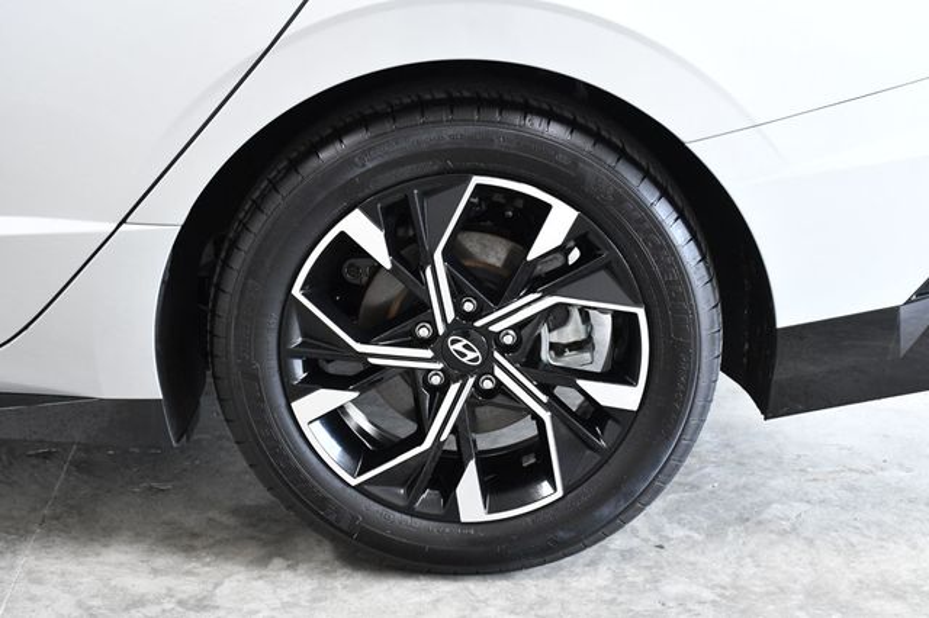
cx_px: 464
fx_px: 1728
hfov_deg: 30.1
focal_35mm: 67
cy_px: 309
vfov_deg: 20.3
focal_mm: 45
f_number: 9
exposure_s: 1/125
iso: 2500
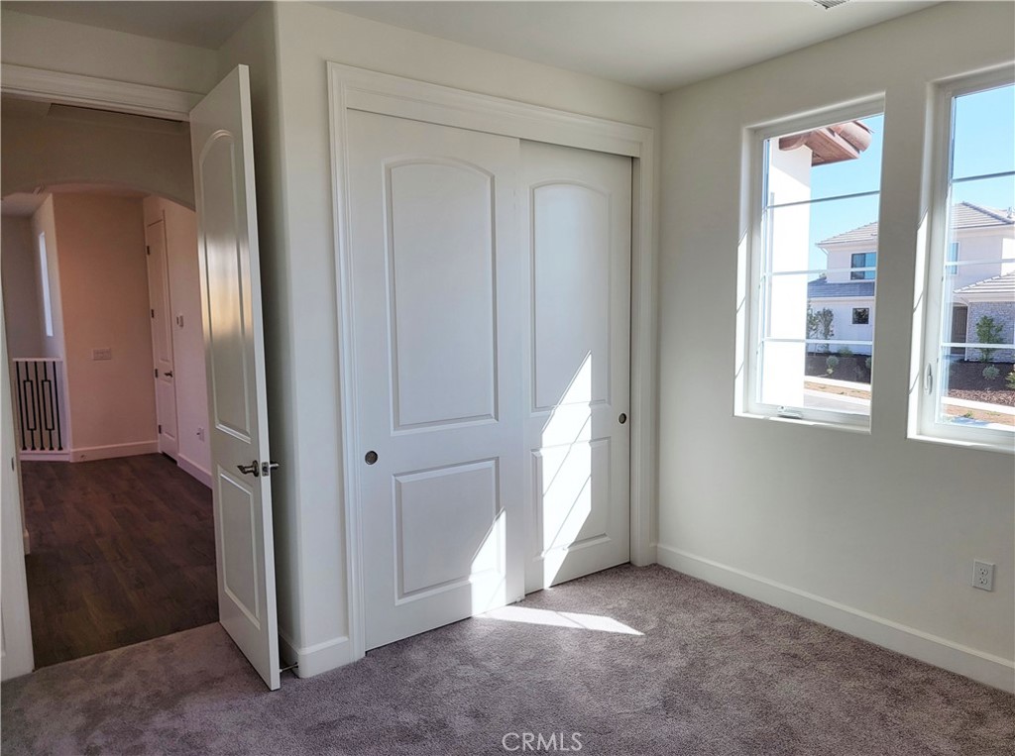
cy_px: 378
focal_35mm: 24
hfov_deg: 71.7
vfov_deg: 56.6
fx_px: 702
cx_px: 508
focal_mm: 6.7
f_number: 1.8
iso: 16
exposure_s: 1/151
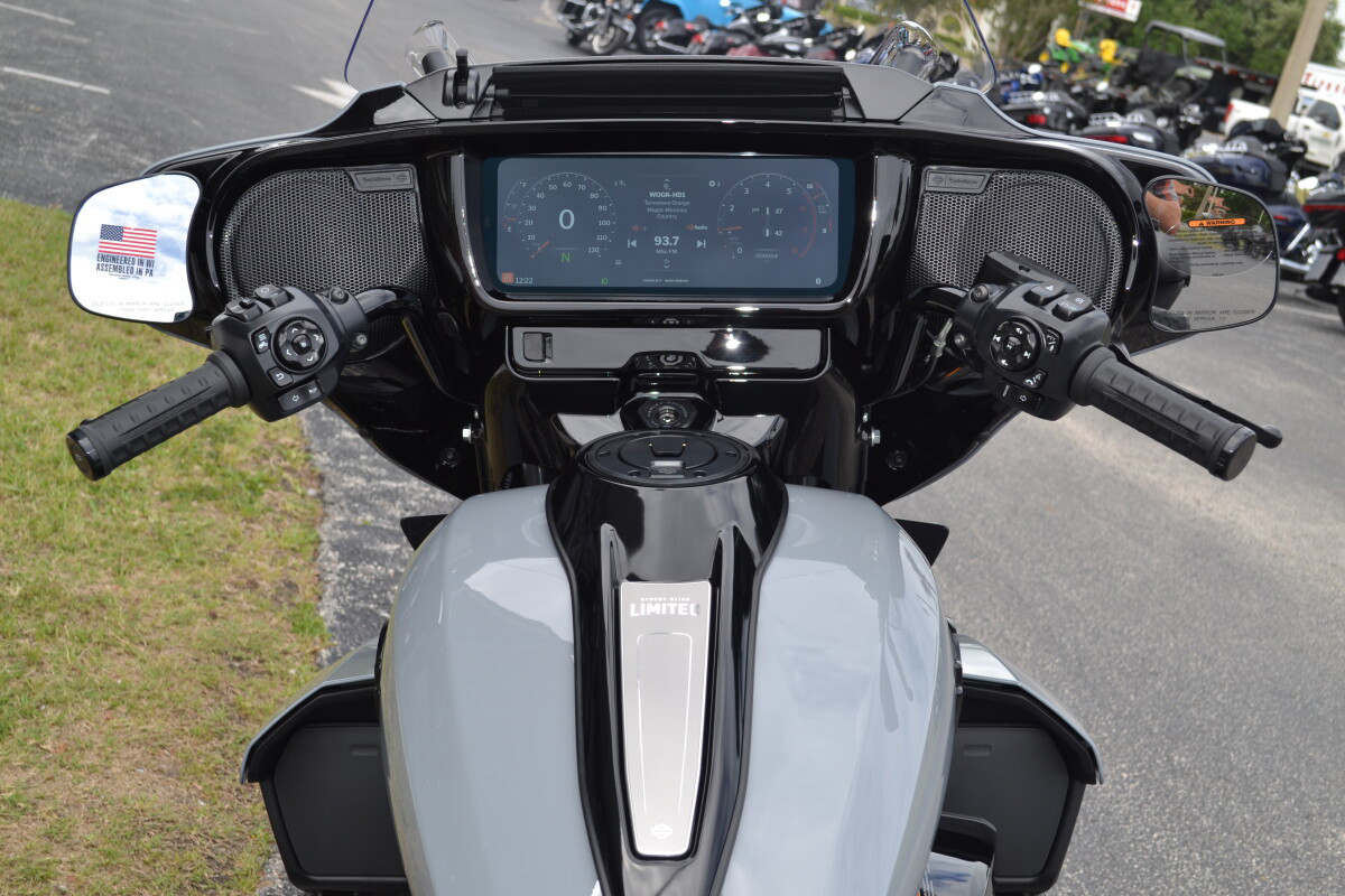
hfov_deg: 41.1
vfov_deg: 28.1
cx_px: 672
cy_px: 448
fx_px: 1793
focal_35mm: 48
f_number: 6.3
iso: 100
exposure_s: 1/200
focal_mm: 32
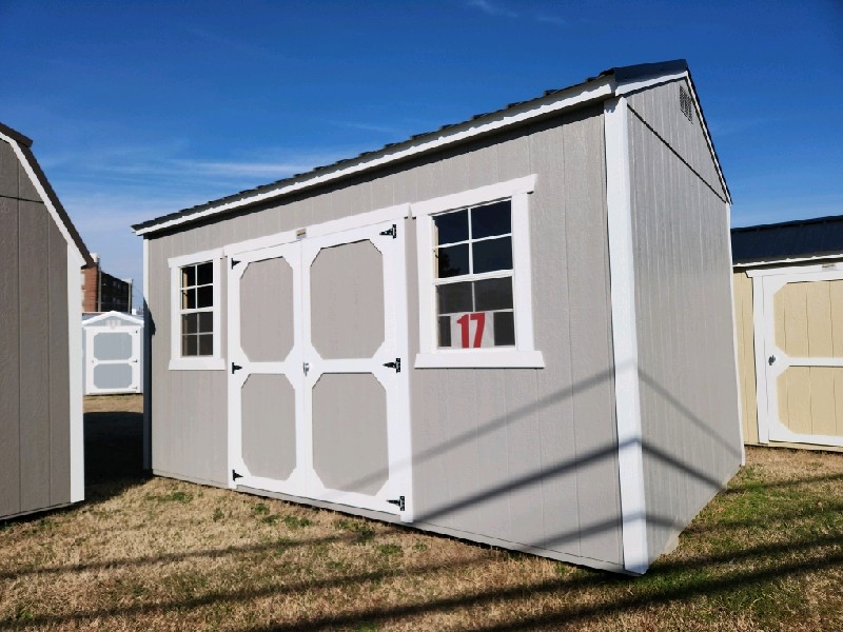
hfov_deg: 73.9
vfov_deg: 58.9
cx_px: 422
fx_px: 560
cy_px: 316
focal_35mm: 23
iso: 20
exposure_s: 1/3333
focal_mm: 5.4
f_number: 1.8
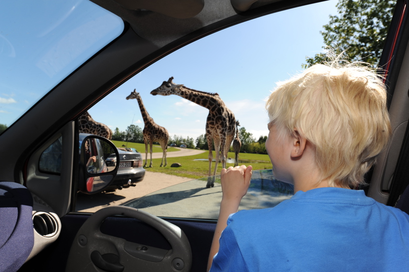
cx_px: 204
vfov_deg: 53.1
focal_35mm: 24
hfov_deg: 73.8
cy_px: 136
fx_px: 272
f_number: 10
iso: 200
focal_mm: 24
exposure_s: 1/250
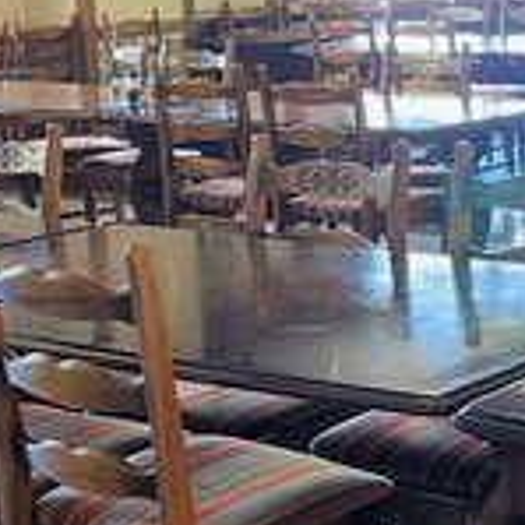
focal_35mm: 99
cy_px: 63
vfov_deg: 17.3
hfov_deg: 17.1
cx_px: 539
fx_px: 1699
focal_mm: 4.2
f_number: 1.6
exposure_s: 1/50
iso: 250
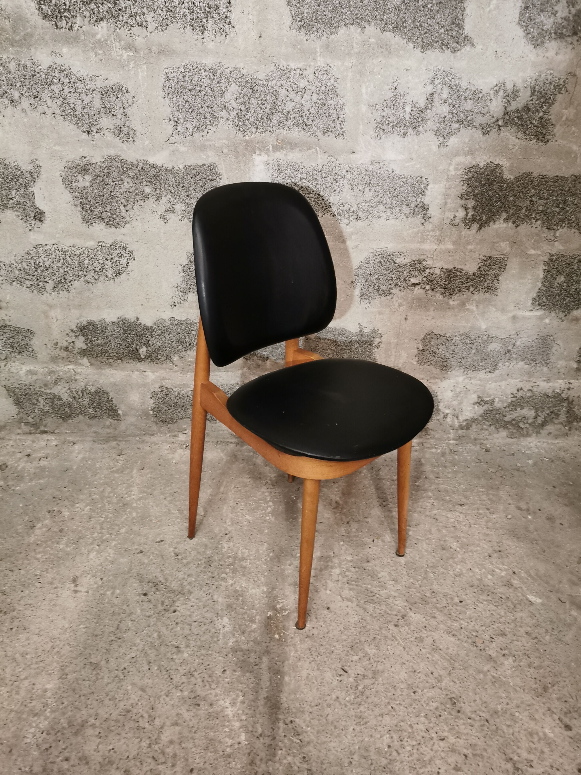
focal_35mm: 27
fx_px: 604
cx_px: 290
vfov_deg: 65.3
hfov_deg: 51.4
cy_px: 388
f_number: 1.8
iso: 640
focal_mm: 5.58
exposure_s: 1/25
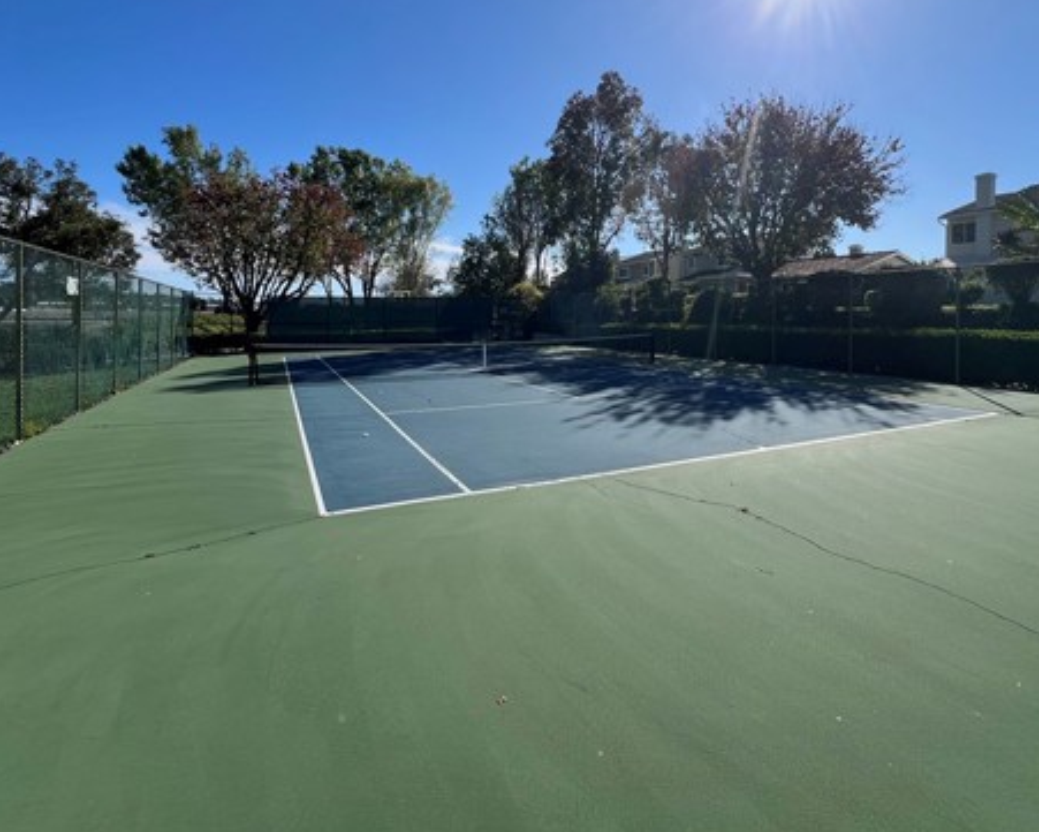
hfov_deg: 86.0
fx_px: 554
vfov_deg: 72.8
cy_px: 320
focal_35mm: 18
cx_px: 578
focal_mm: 1.57
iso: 32
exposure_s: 1/1410
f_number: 1.8
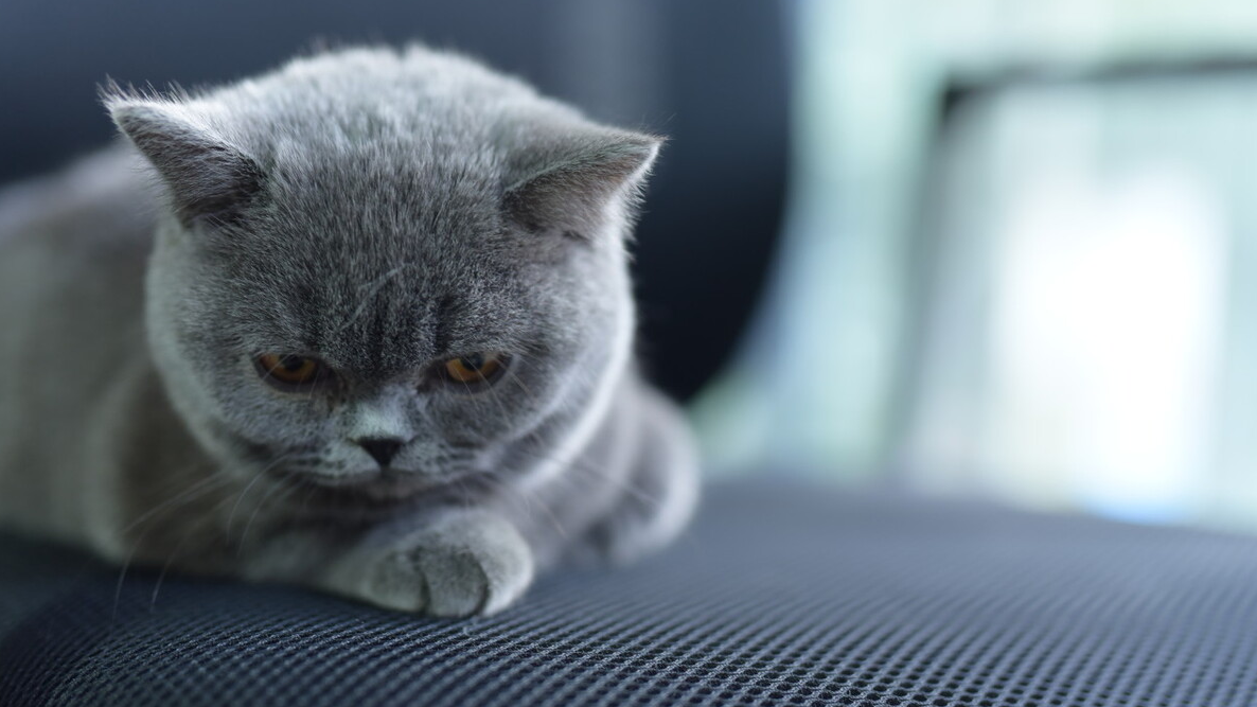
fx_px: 1766
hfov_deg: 39.2
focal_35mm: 53
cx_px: 631
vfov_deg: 22.6
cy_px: 352
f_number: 1.8
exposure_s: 1/40
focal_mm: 50
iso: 1000
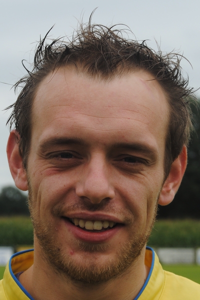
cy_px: 150
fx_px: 687
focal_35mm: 82
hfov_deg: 16.6
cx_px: 100
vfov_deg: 24.6
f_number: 5.6
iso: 100
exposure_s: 1/125
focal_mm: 55
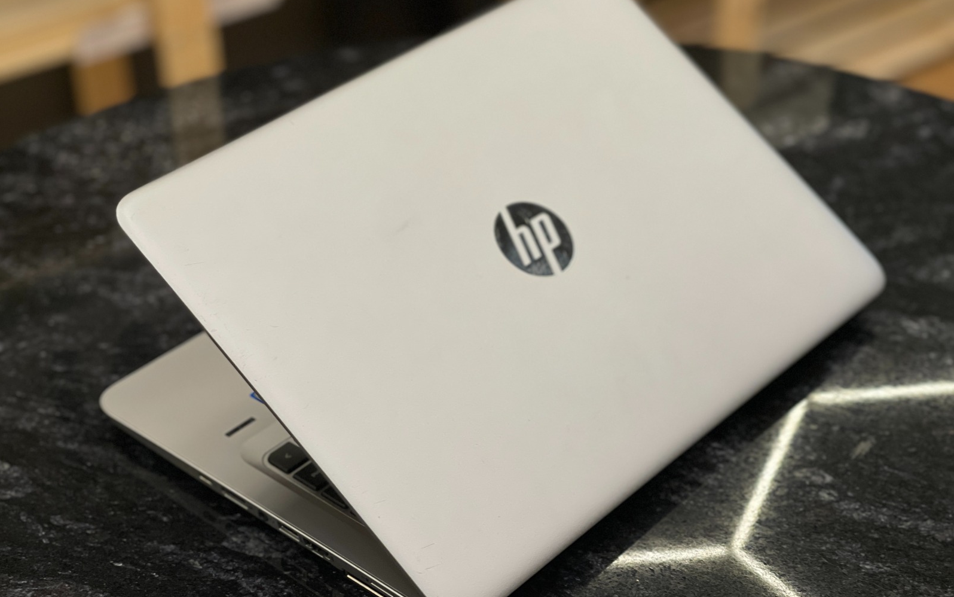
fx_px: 1768
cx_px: 476
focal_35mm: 68
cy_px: 307
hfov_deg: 30.2
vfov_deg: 19.1
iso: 125
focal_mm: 7.5
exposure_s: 1/121
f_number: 2.2
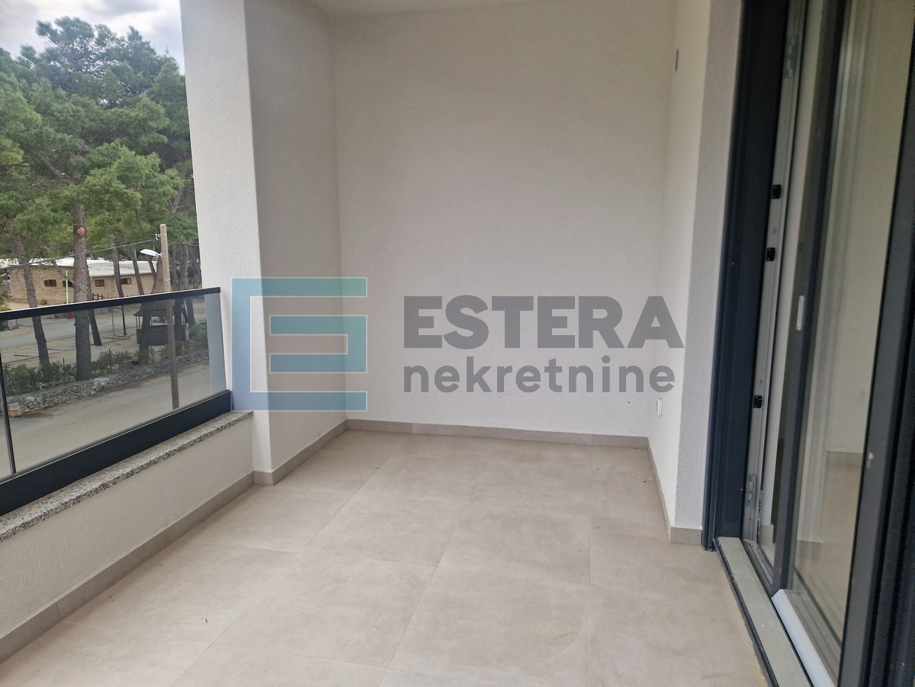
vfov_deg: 58.9
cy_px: 344
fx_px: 608
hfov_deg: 73.9
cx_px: 458
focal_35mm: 23
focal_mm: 5.4
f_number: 1.8
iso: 50
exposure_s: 1/180
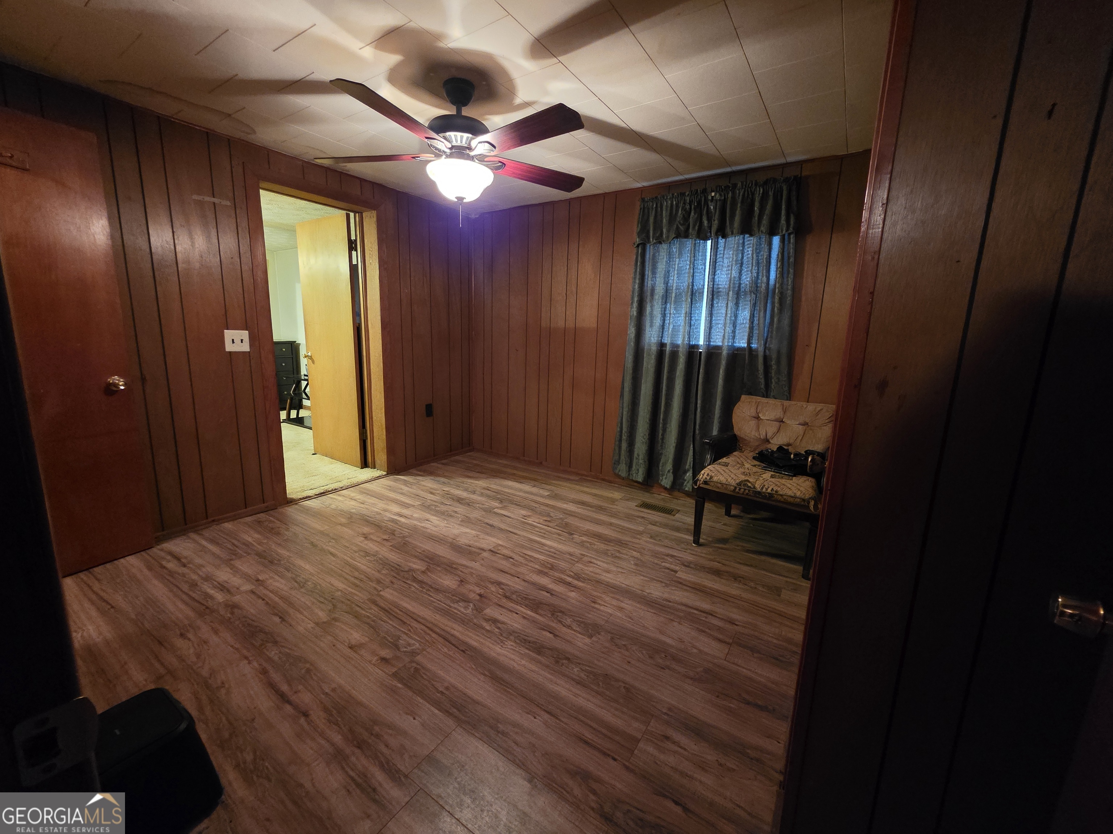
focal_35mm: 13
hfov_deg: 106.2
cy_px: 417
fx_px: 418
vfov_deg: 89.9
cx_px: 556
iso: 1250
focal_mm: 2.2
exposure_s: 1/40
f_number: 1.9
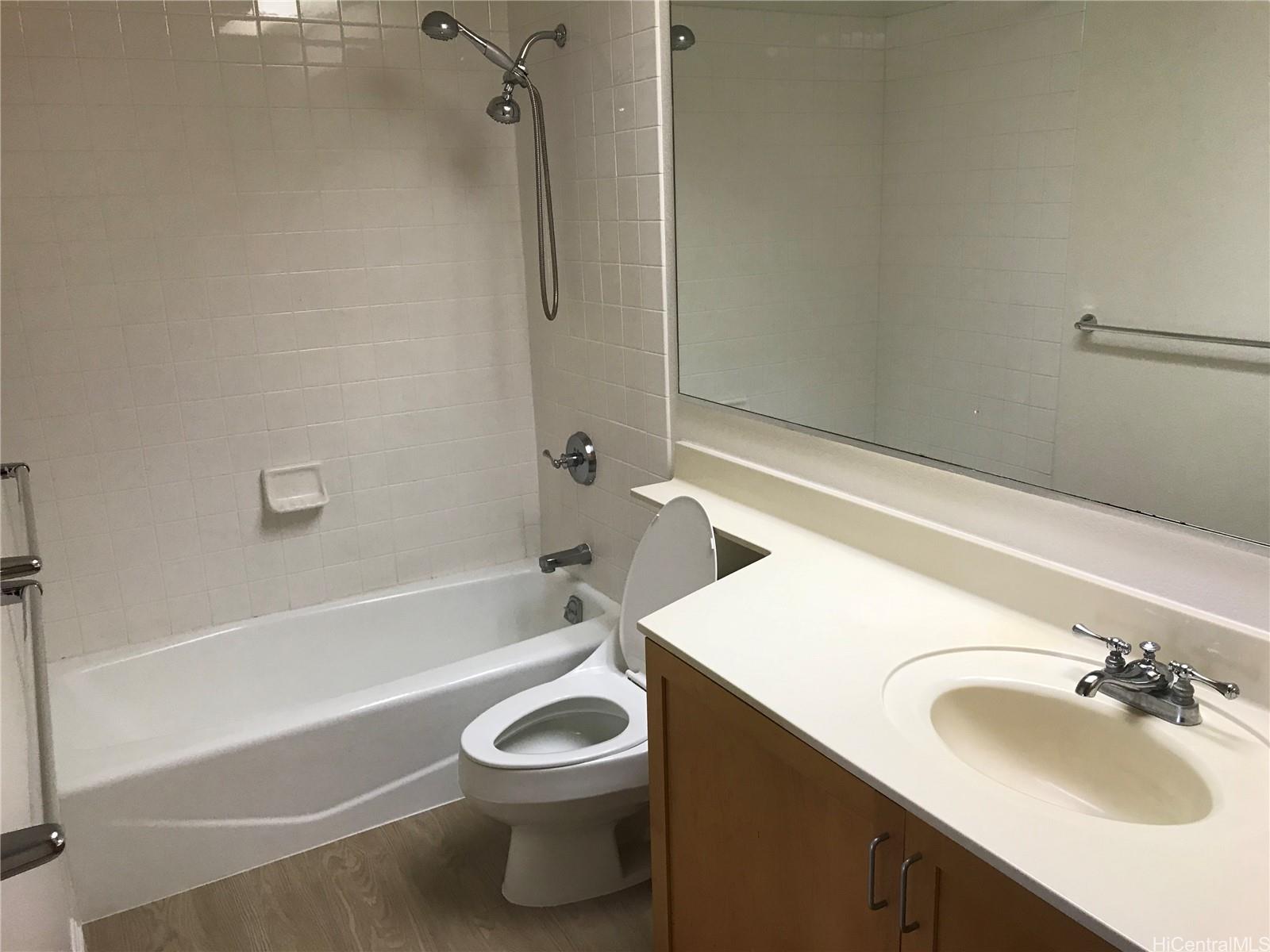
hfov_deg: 63.4
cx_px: 635
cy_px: 476
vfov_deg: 49.7
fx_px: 1027
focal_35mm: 28
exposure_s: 1/30
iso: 32
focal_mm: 3.99
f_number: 1.8
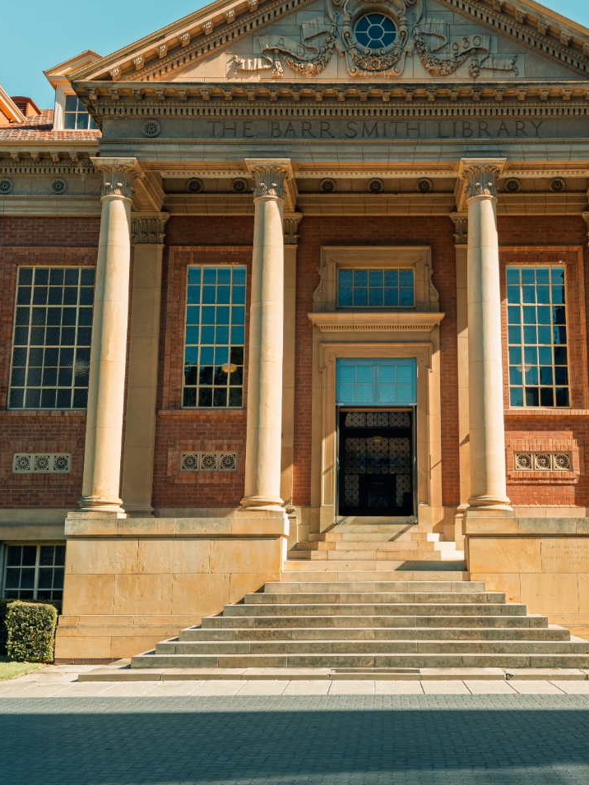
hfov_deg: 32.7
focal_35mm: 44
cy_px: 362
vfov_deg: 42.9
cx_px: 380
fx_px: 998
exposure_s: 1/280
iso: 200
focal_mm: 35
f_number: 6.4
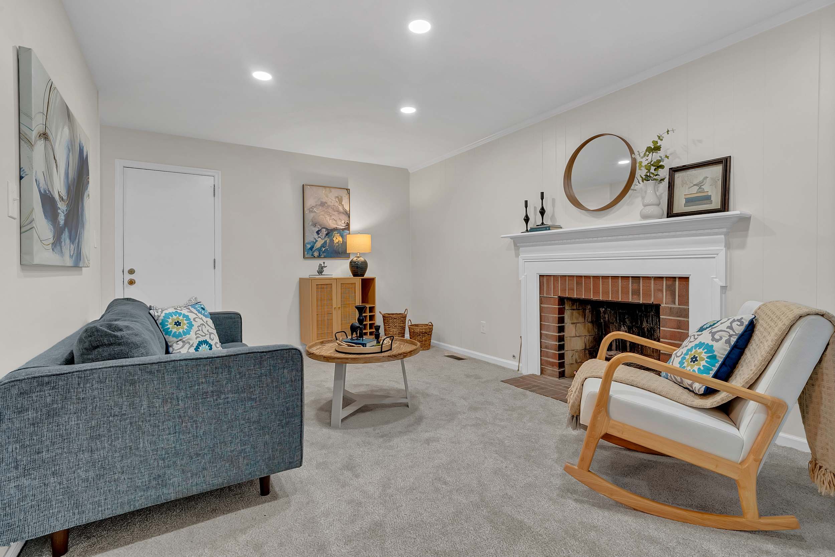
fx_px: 371
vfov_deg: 73.8
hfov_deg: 96.7
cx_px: 418
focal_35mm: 16
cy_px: 278
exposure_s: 1/6
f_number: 9
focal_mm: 16
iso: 250
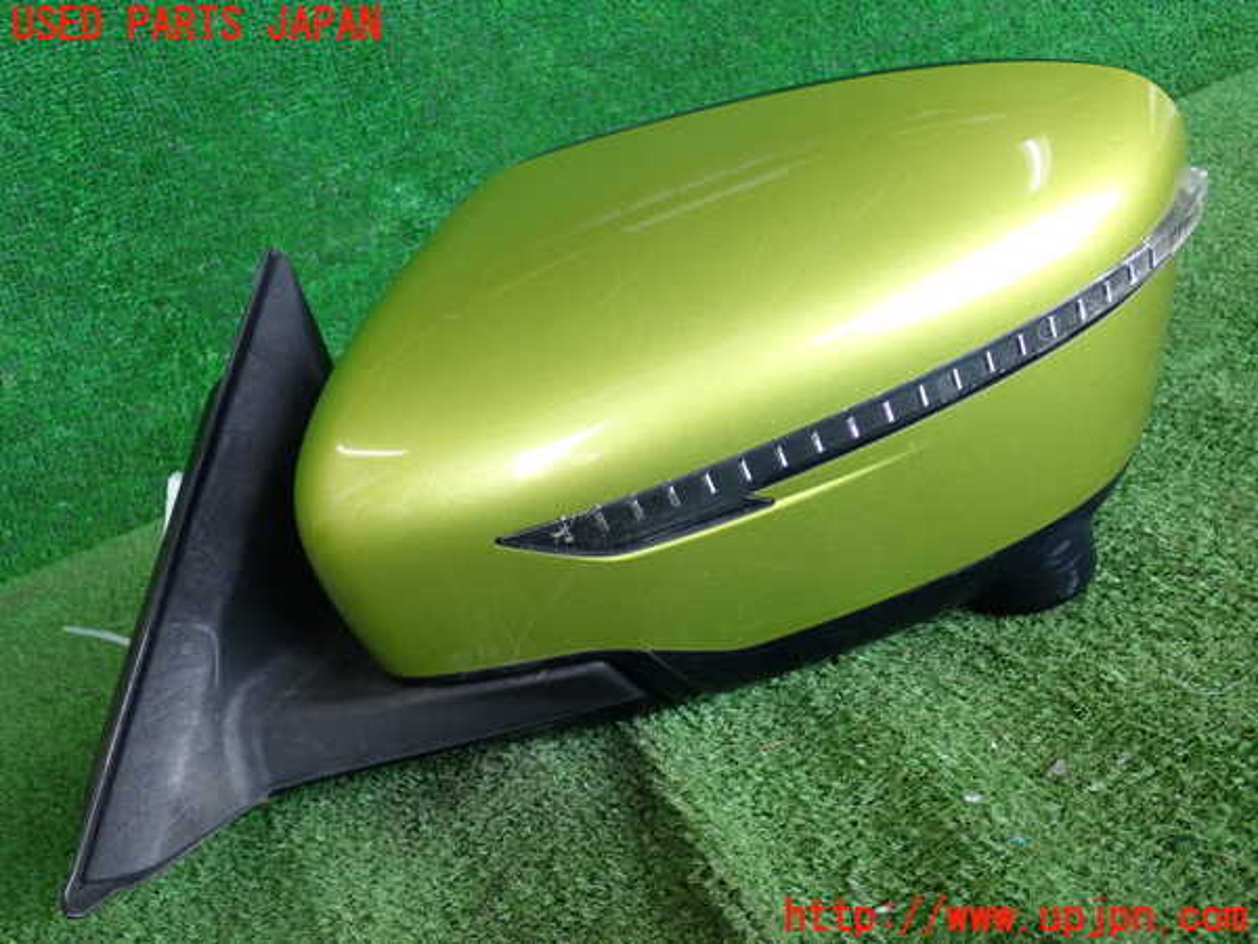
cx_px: 629
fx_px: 1599
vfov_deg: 32.9
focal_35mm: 44
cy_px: 472
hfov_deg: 42.9
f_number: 2.9
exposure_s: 1/125
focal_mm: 7.84
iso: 320
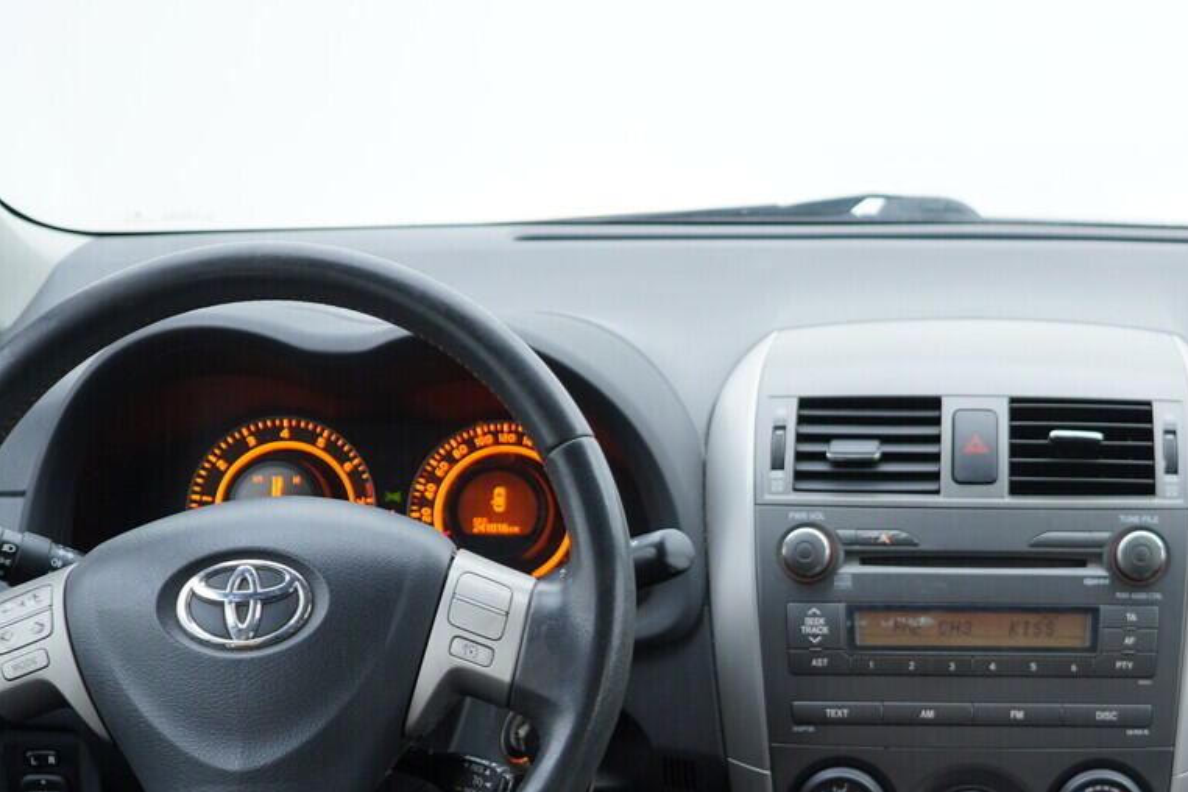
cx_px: 971
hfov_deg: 28.9
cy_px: 642
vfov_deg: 19.8
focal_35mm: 68
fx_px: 2244
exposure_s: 1/40
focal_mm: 24
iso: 125
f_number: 2.8
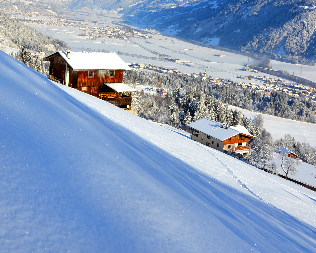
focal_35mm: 47
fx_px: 440
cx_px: 132
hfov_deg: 39.4
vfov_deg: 31.5
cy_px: 62
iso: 100
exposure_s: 1/320
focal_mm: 18
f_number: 9
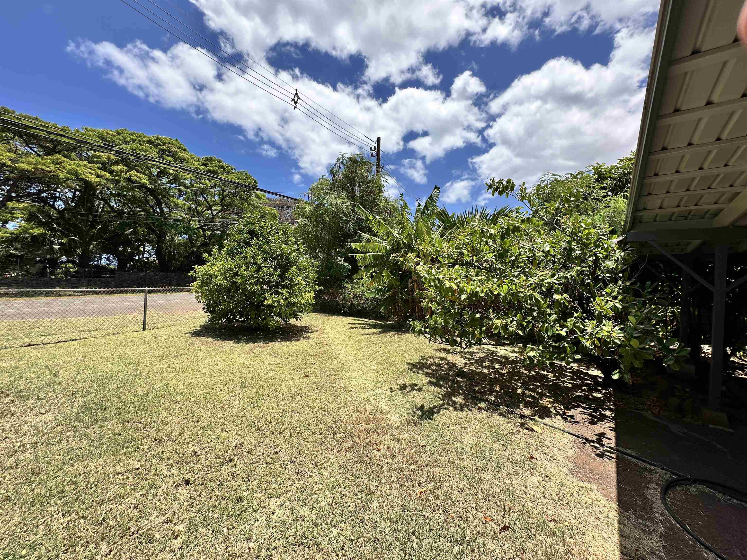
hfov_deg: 102.1
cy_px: 280
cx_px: 374
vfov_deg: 85.7
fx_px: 302
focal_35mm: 14
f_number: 2.2
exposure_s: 1/1366
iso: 40
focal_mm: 2.22
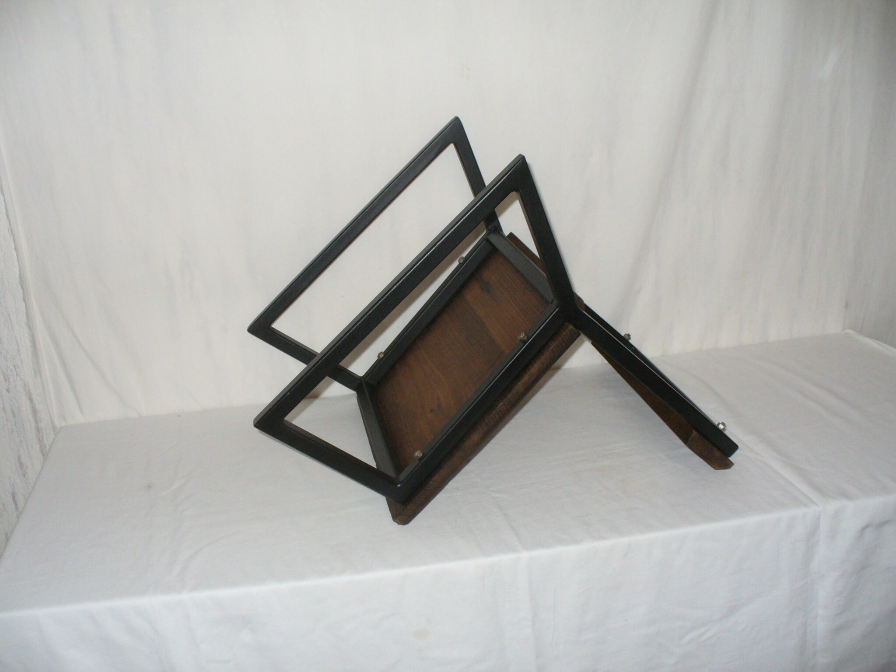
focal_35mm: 37
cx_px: 448
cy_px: 336
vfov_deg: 38.7
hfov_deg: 50.1
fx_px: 958
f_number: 2.8
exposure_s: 1/30
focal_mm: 6.1
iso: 200
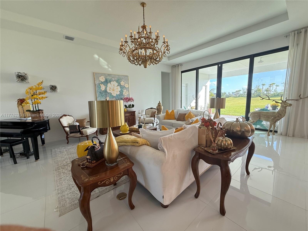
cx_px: 154
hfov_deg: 102.1
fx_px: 125
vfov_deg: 85.7
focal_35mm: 14
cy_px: 116
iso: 125
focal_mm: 2.22
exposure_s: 1/120
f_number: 2.2
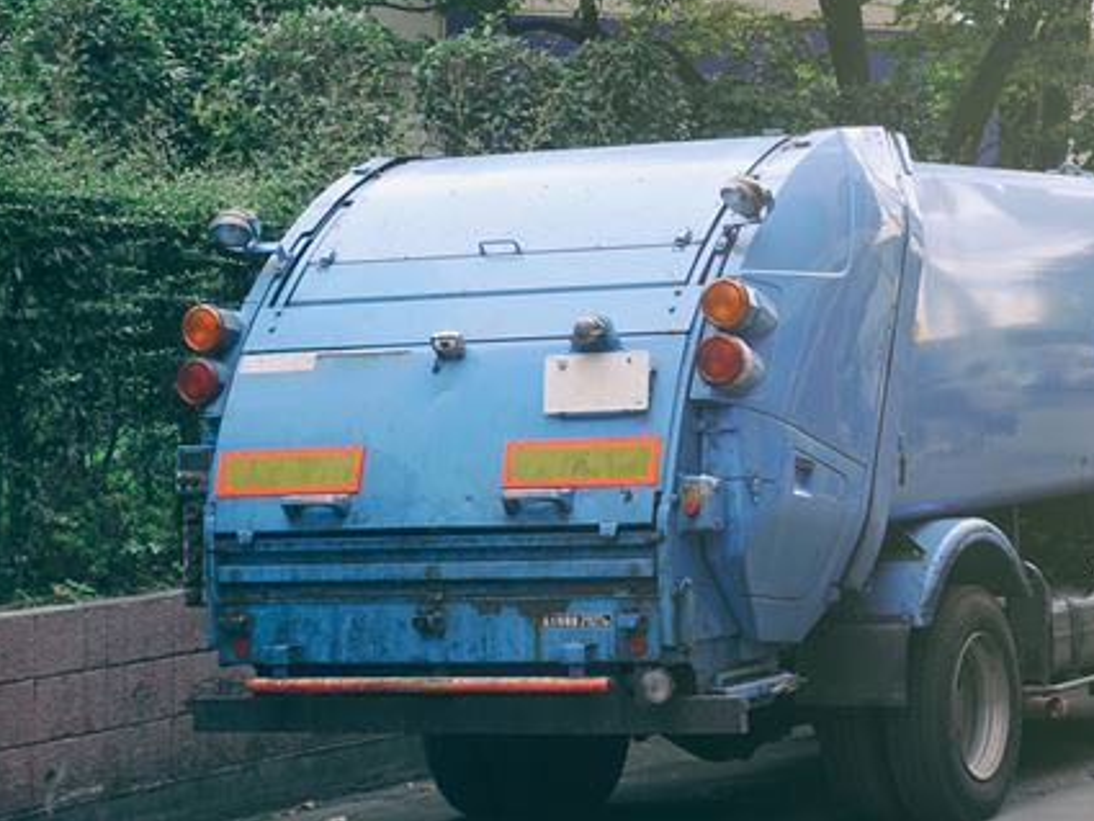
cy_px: 288
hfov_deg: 17.1
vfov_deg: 13.0
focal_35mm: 114
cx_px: 898
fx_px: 3604
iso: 125
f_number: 4
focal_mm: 25.7
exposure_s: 1/160
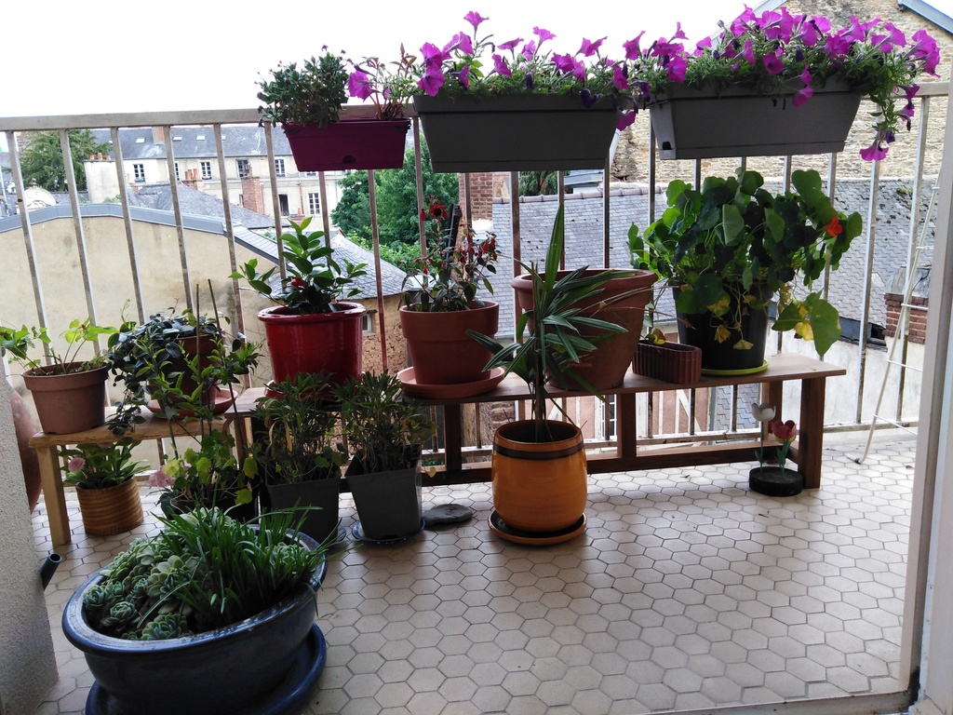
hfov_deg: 67.3
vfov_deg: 53.1
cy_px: 358
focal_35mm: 26
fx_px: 716
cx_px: 476
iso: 143
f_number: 2.2
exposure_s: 1/100
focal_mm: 3.46
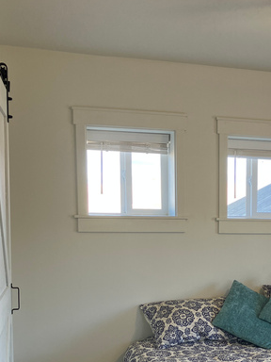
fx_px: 585
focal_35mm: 56
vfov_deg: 33.6
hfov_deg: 25.0
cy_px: 278
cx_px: 263
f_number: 1.8
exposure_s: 1/60
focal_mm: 3.99
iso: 40
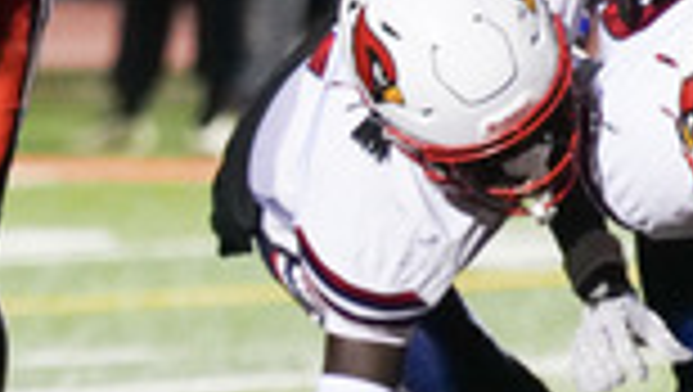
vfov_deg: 1.2
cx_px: -324
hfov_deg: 2.1
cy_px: 43
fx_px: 18855
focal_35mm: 1025
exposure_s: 1/640
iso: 6400
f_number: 4
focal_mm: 189
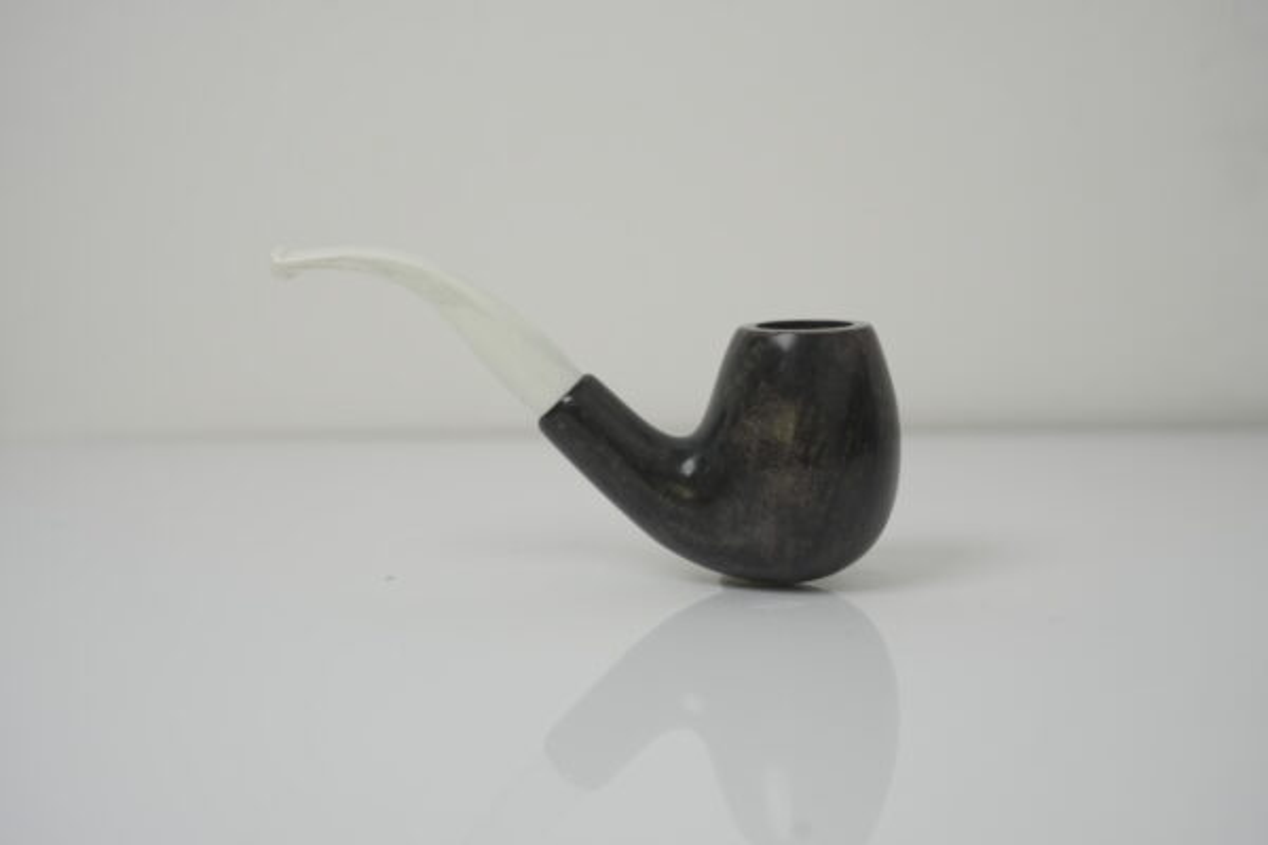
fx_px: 1655
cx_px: 634
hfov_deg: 41.9
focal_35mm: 47
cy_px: 422
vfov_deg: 28.6
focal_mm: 47
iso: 500
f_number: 5.6
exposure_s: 1/125
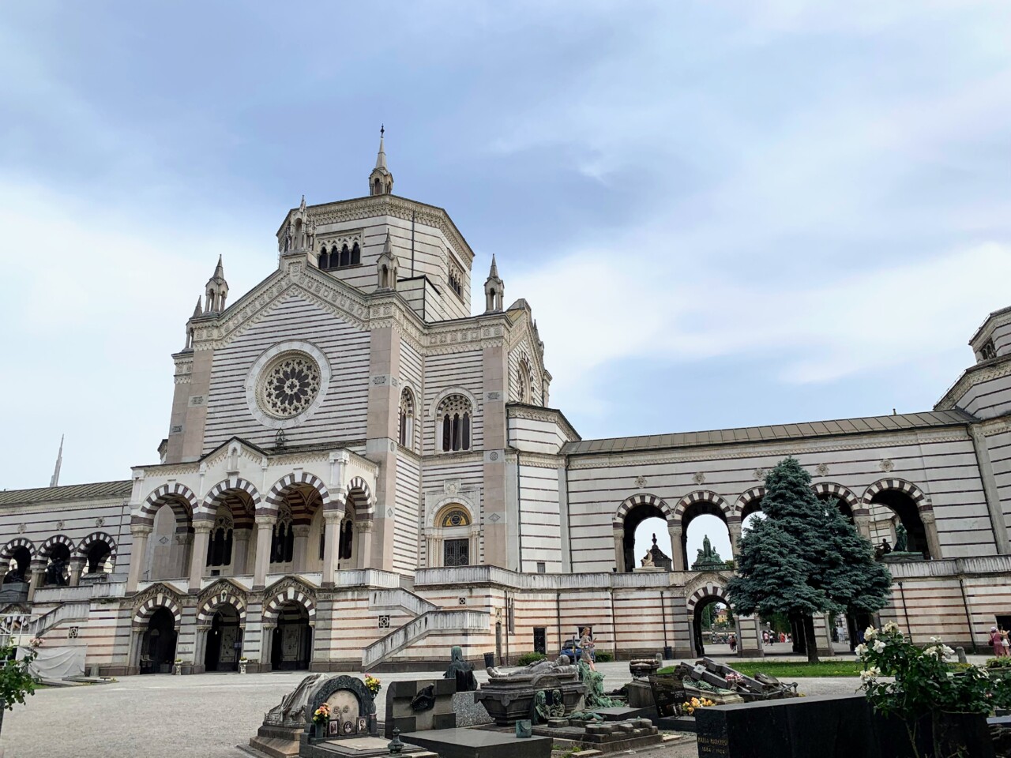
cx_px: 506
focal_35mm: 26
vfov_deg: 53.1
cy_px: 379
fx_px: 759
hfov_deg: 67.3
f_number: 1.8
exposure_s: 1/2994
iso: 25
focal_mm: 4.25
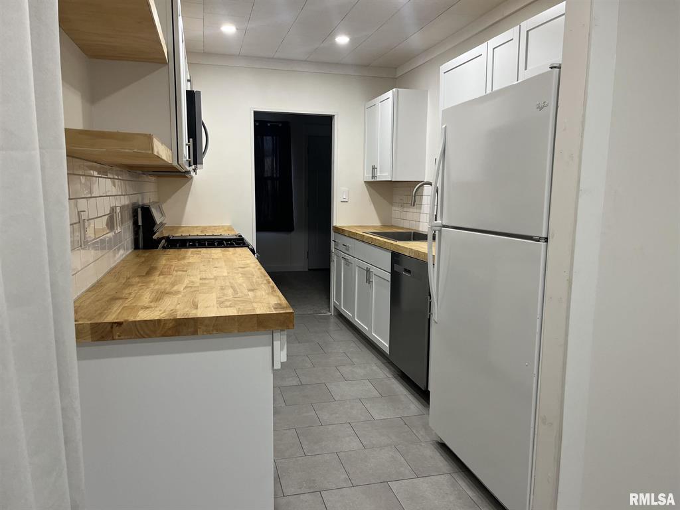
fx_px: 511
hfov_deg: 67.3
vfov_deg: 53.1
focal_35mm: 26
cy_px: 255
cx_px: 340
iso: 80
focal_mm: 5.1
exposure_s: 1/60
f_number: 1.6
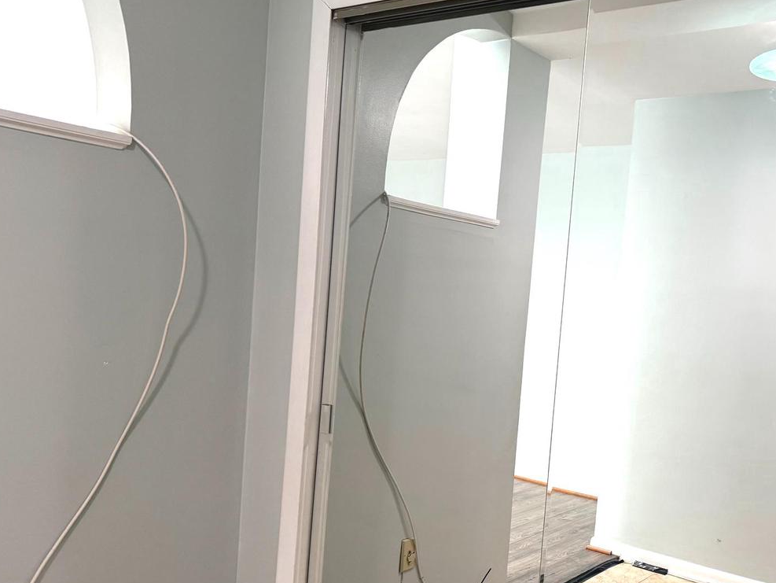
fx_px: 785
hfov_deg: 51.2
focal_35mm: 35
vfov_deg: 40.6
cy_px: 334
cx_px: 542
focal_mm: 6.76
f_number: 1.78
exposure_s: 1/60
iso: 250
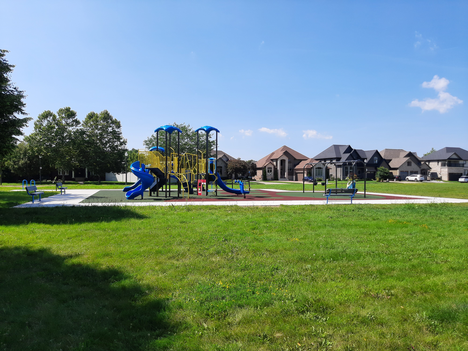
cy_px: 176
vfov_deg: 53.1
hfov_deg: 67.3
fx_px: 352
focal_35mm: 26
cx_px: 234
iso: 40
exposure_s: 1/1412
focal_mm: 3.92
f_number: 1.7
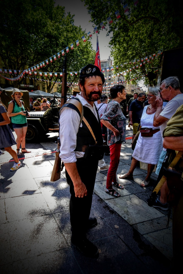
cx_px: 92
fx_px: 137
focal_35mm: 18
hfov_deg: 67.4
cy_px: 137
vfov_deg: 90.0
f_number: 5.6
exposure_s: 1/80
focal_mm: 12
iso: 200
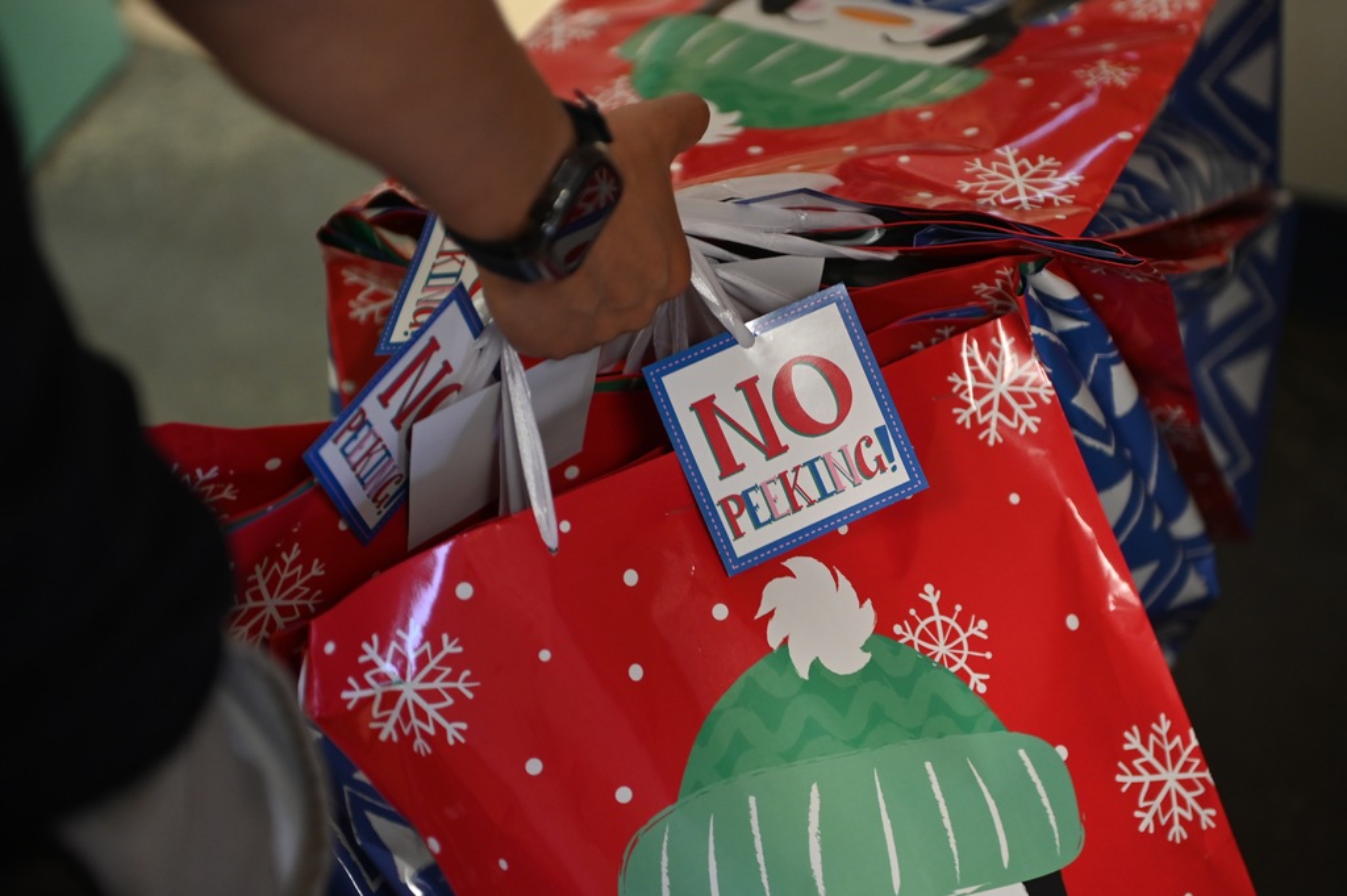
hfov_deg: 28.9
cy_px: 448
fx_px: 2617
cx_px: 674
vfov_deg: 19.4
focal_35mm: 70
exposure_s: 1/160
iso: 1600
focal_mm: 70
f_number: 2.8
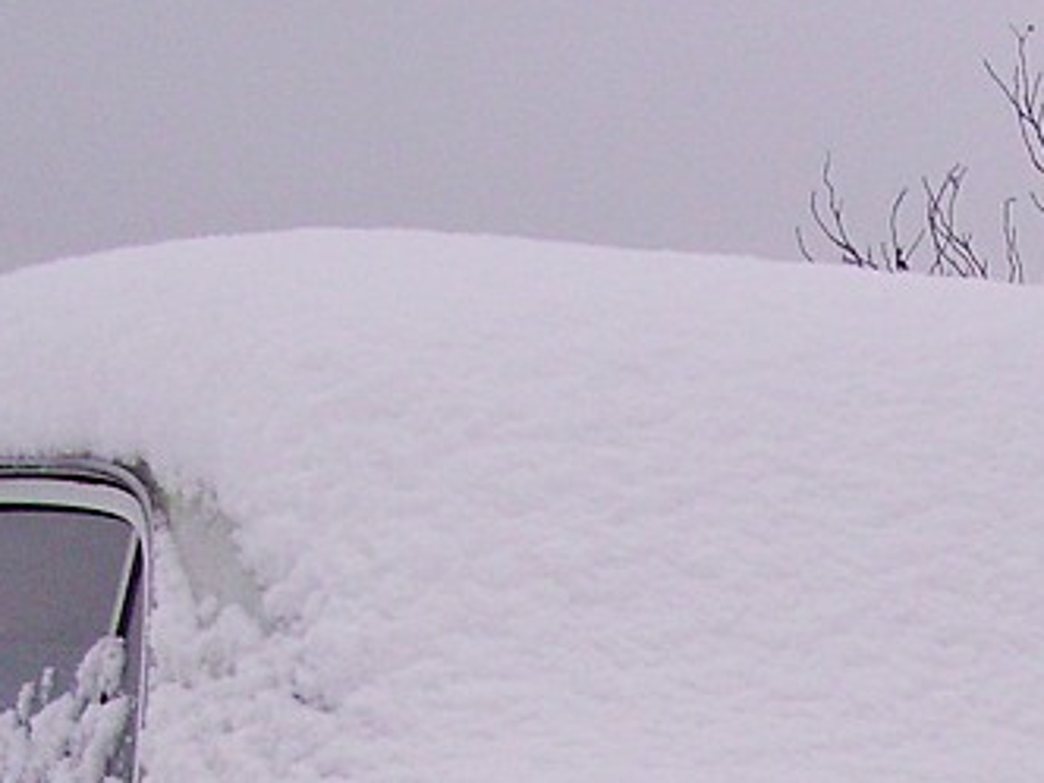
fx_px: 4072
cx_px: 1387
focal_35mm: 135
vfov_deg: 10.6
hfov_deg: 14.0
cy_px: 1138
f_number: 2.9
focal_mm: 5.7
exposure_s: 1/500
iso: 80
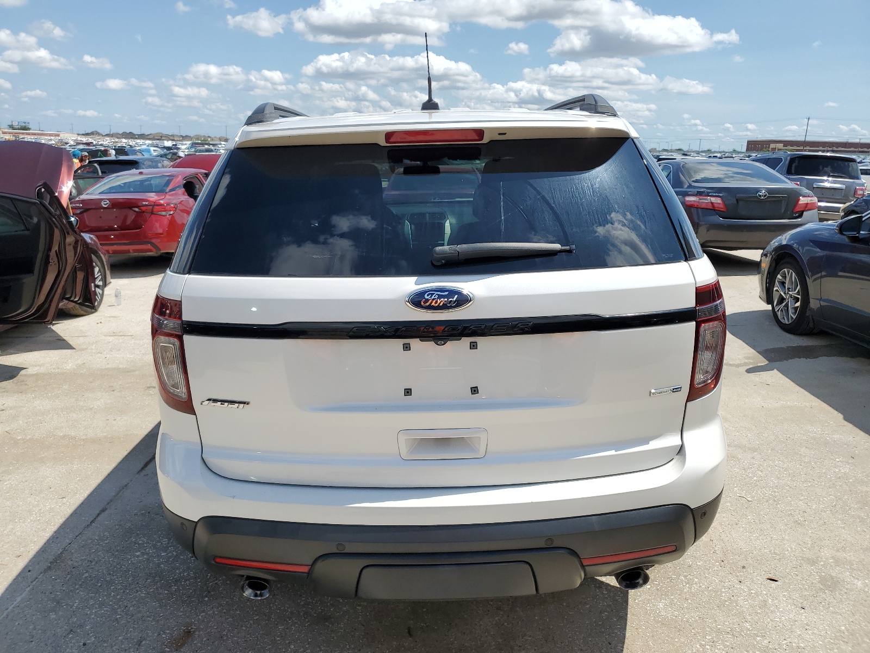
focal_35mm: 26
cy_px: 326
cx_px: 435
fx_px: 653
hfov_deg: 67.3
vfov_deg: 53.1
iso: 50
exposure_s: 1/5000
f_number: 1.5
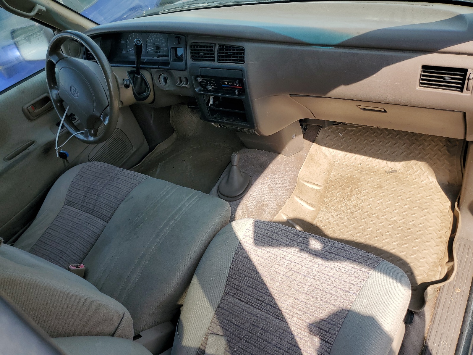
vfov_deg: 53.1
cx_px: 236
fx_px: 355
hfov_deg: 67.3
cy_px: 178
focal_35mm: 26
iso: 50
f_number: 1.5
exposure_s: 1/1111
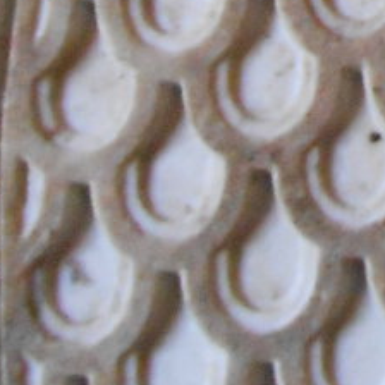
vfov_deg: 10.1
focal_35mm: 158
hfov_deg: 9.8
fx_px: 1988
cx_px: 901
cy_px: -418
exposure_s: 1/15
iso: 800
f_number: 3.8
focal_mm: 5.3
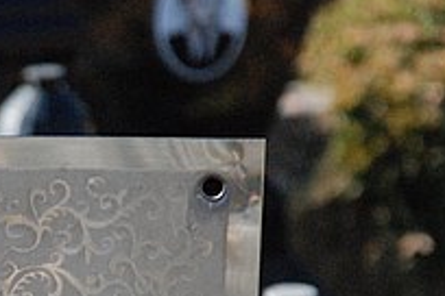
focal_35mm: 495
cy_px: 394
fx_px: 6113
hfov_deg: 4.2
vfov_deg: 2.8
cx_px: -100
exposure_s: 1/2000
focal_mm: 105
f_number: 6.3
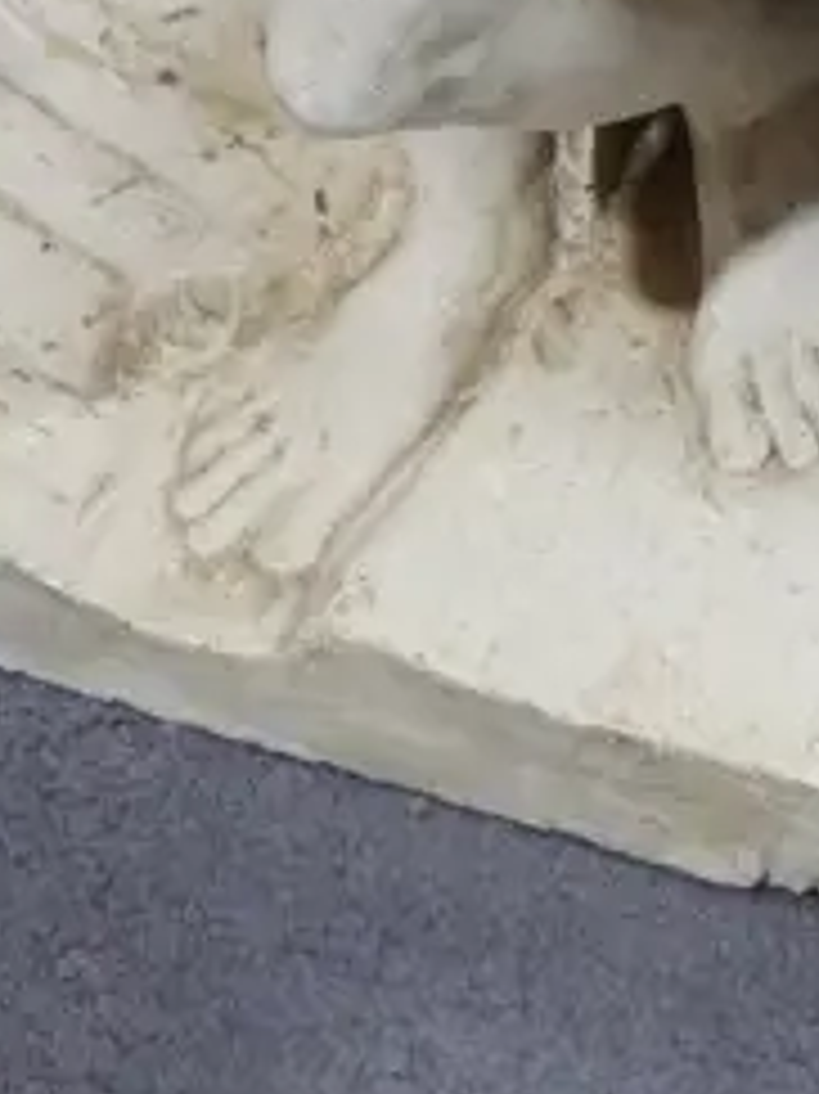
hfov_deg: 9.2
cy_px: -1130
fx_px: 5052
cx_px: 801
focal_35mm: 160
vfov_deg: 11.1
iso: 640
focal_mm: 19
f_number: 5.3
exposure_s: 1/60
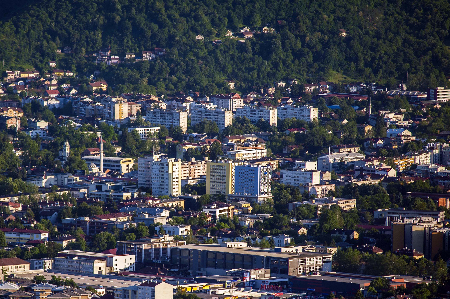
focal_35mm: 300
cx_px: 225
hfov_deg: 6.9
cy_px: 150
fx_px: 3748
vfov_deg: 4.6
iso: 800
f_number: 5
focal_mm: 300
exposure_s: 1/2000
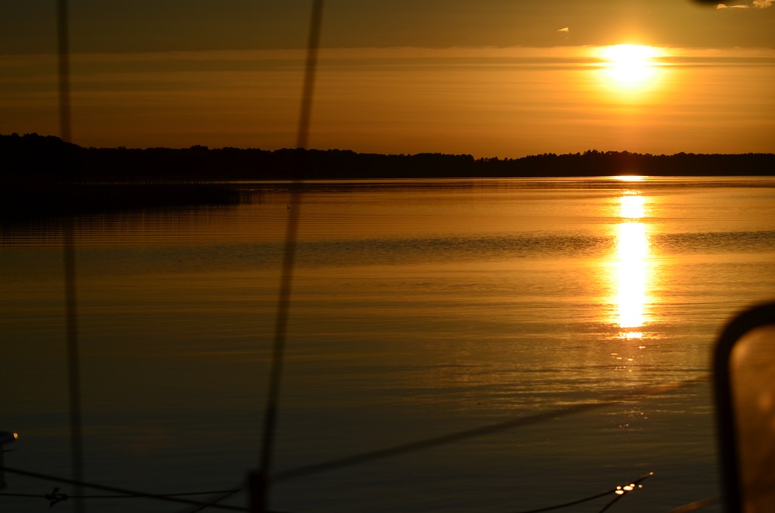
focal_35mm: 105
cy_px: 256
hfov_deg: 19.5
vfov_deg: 13.0
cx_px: 388
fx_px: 2255
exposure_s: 1/8000
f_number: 4.5
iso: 100
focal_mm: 70
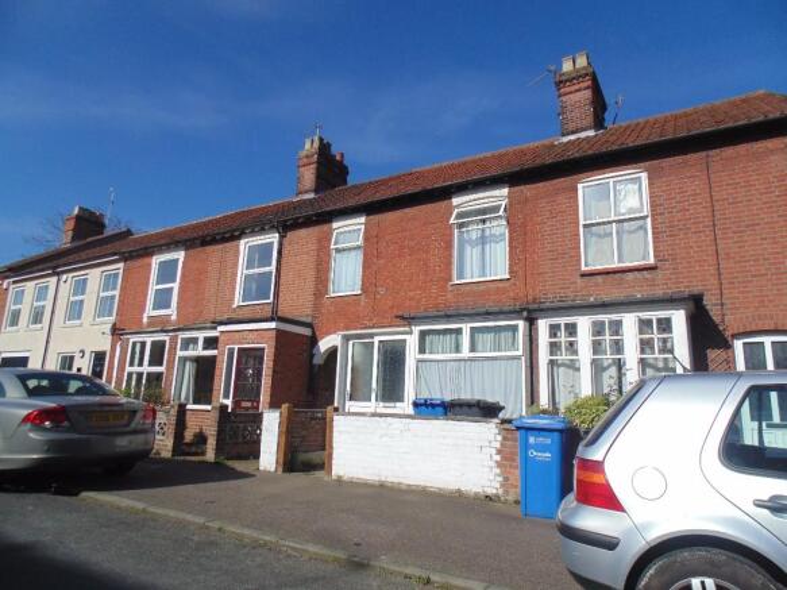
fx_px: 500
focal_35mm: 22
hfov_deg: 76.4
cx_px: 394
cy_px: 295
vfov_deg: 61.1
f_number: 9.7
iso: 80
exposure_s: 1/200
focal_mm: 4
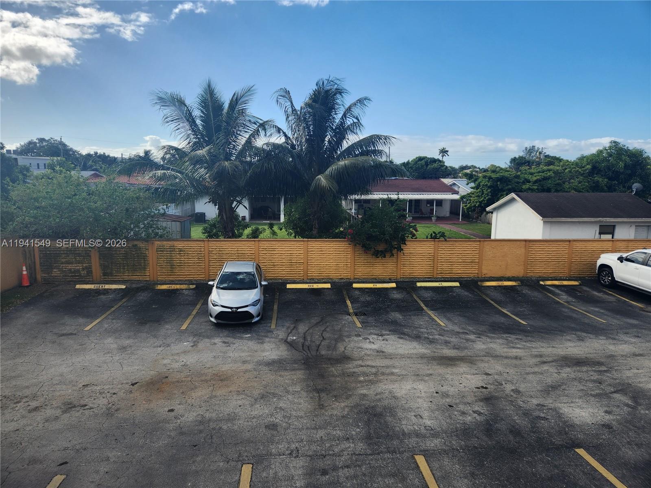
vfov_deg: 58.9
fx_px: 433
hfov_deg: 73.9
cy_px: 244
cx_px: 326
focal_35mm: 23
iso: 20
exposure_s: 1/1283
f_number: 1.8
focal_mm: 5.4
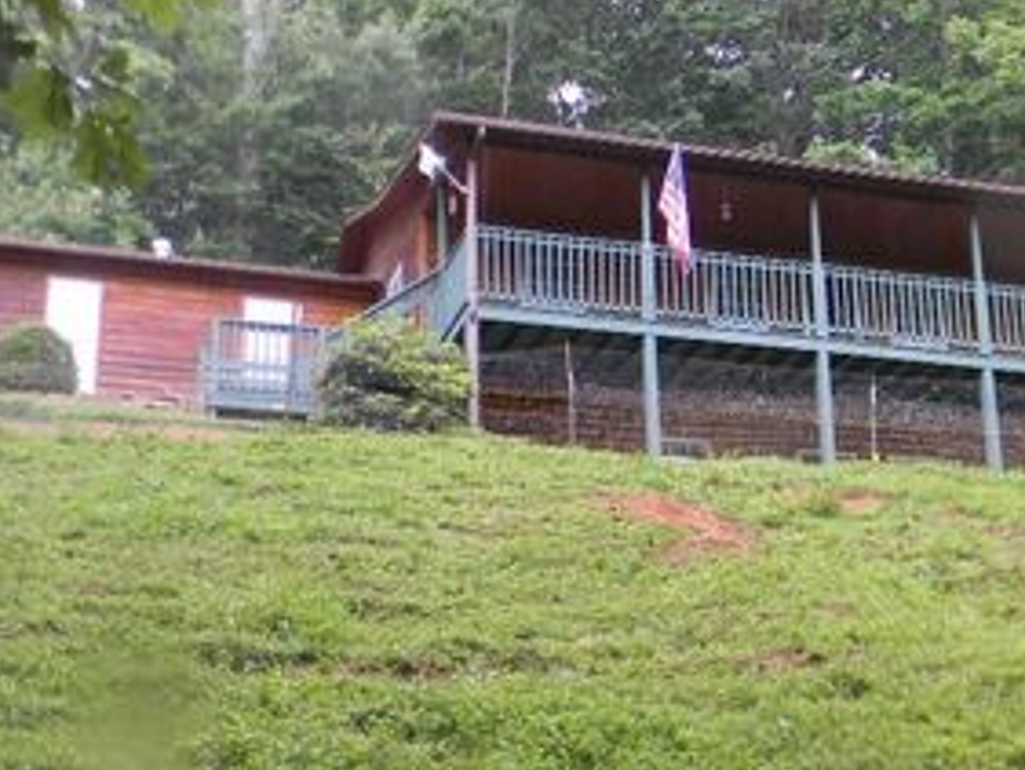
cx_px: 726
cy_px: 403
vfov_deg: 22.9
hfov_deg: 29.9
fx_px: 1896
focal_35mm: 64
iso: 82
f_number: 3.7
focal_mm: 6.4
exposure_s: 1/30
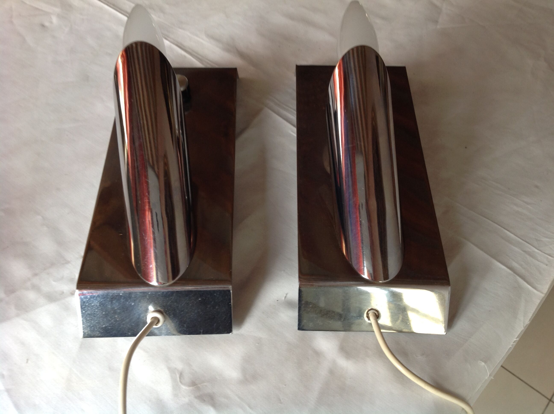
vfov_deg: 40.6
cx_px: 277
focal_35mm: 35
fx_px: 559
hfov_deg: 52.7
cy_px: 207
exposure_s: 1/17
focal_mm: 4.28
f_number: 2.4
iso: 50
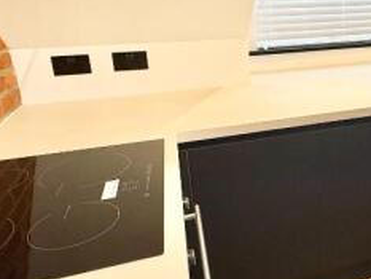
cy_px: 108
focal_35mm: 35
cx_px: 308
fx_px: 375
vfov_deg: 40.5
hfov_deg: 48.9
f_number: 2.2
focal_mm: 2.22
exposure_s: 1/100
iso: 125
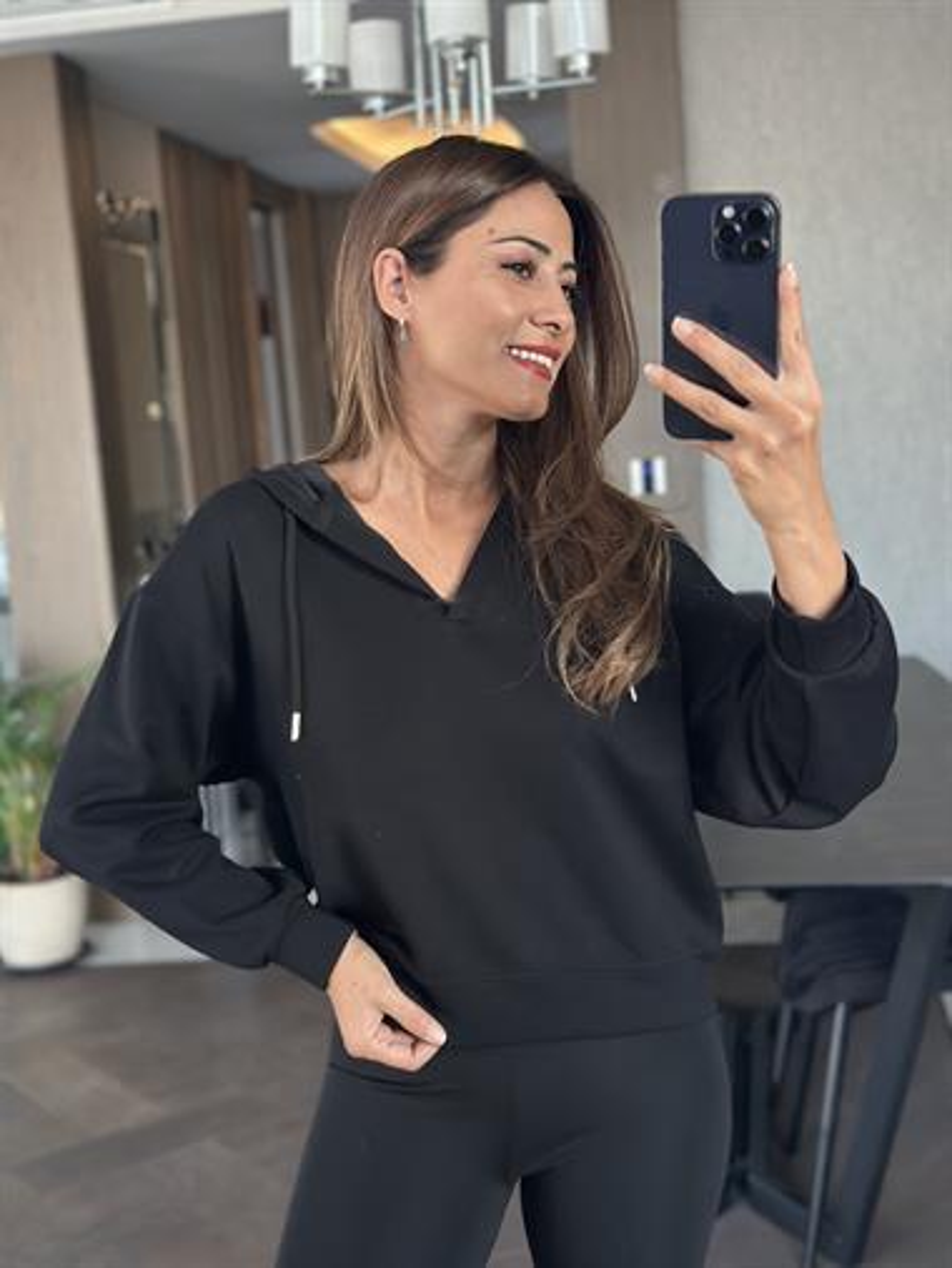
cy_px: 634
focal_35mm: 48
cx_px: 476
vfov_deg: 39.6
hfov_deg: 30.3
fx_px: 1759
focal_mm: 6.86
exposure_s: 1/60
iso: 400
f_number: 1.78
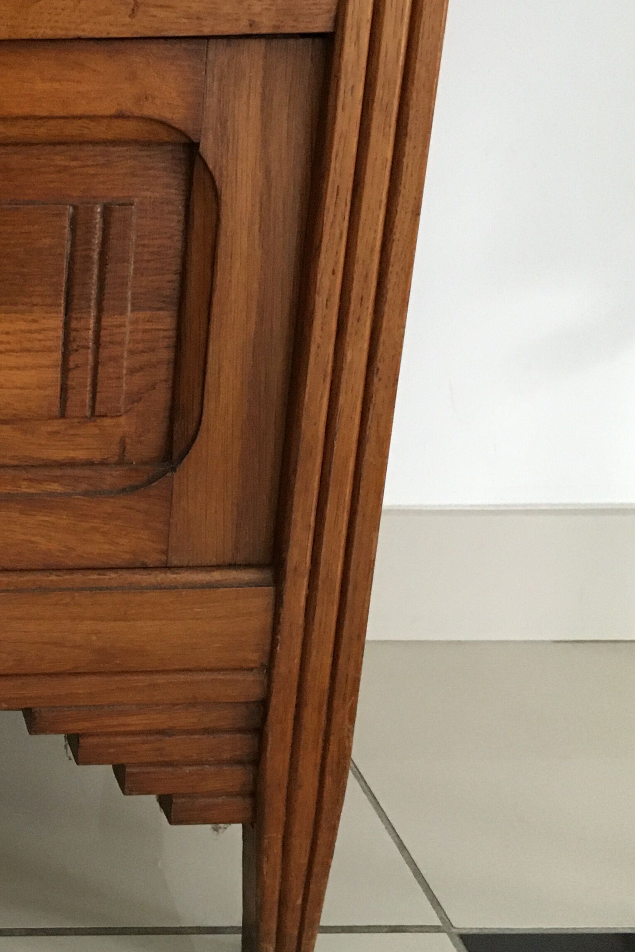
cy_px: 470
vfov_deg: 37.5
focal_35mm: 53
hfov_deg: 23.5
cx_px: -110
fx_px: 1402
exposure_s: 1/25
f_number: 2.2
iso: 200
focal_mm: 4.15
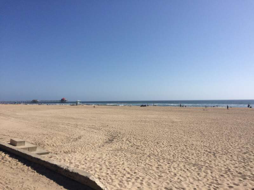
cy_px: 95
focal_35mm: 29
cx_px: 127
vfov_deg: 48.2
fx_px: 213
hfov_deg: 61.7
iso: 32
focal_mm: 4.15
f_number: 2.2
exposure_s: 1/5128
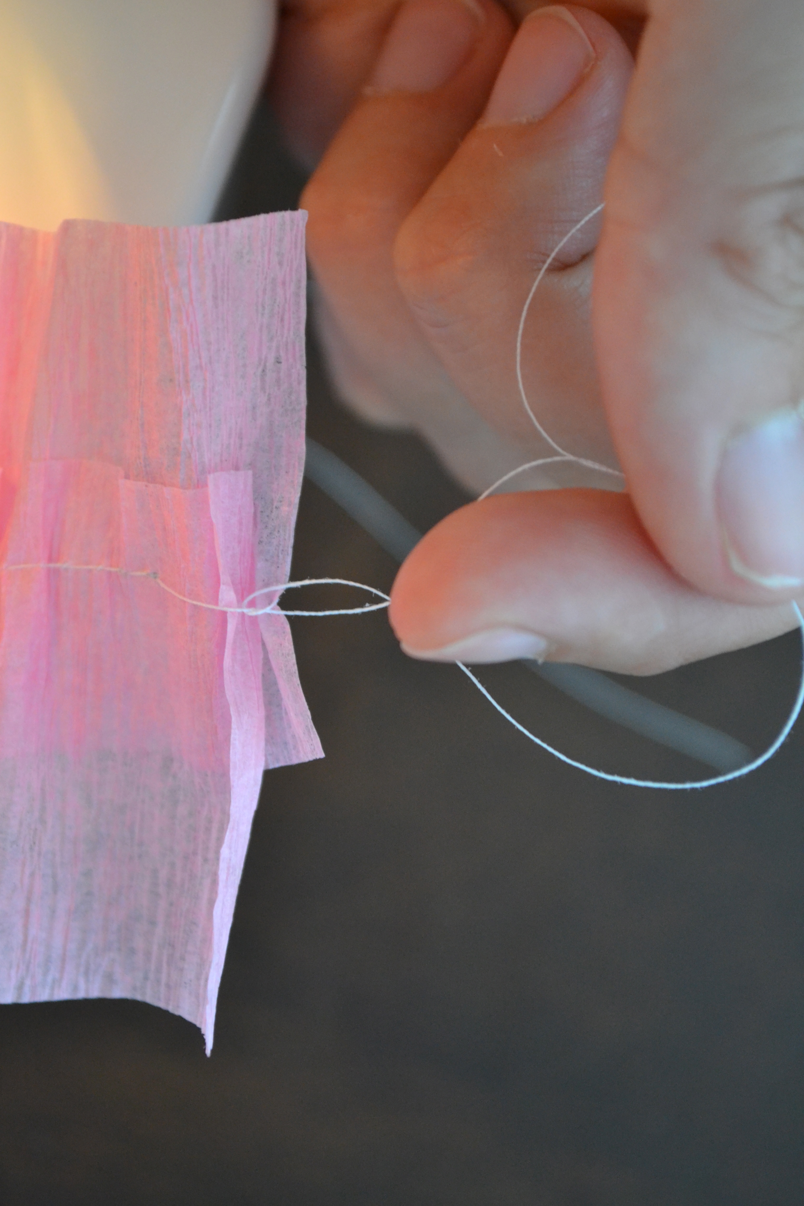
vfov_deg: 24.6
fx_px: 2764
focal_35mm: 82
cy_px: 603
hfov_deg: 16.6
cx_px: 402
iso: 2000
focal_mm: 55
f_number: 5.6
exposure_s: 1/60
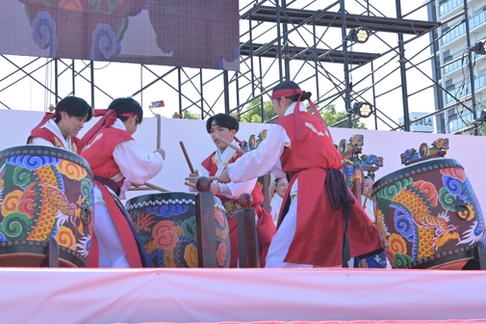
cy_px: 141
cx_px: 203
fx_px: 1187
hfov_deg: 23.1
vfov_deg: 15.5
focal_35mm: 88
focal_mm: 50
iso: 200
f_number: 5.6
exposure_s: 1/320
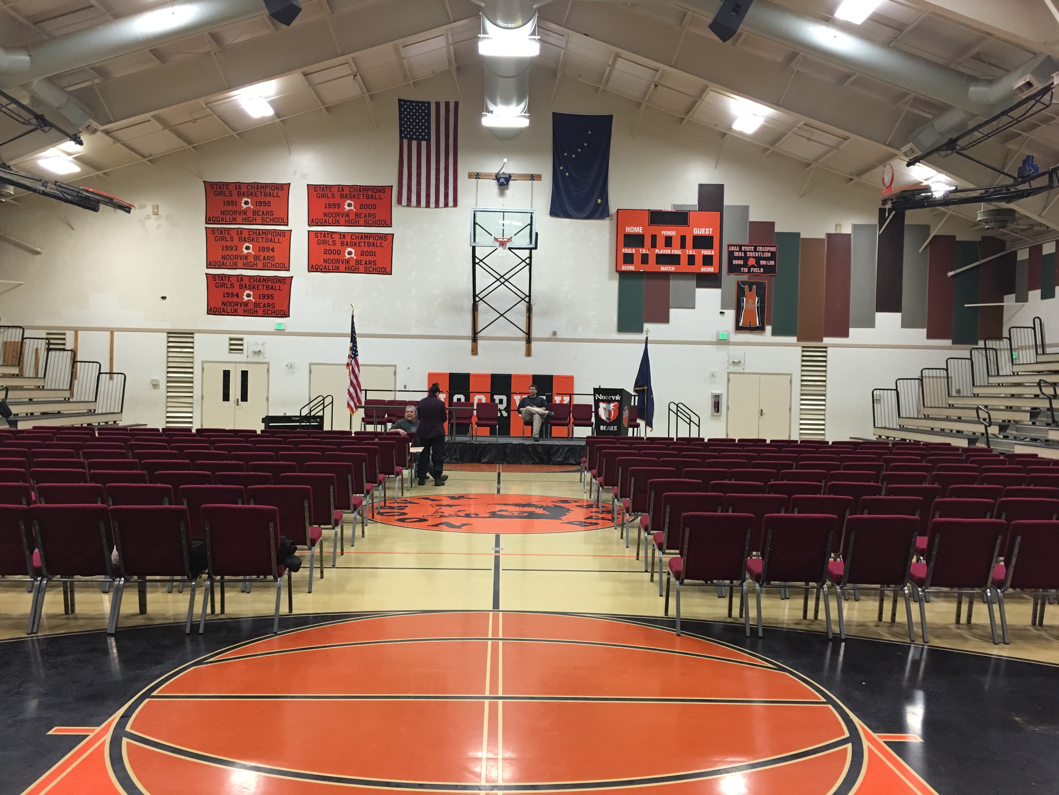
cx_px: 530
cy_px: 398
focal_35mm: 29
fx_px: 887
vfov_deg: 48.2
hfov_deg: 61.7
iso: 125
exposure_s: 1/30
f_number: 2.2
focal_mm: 4.15
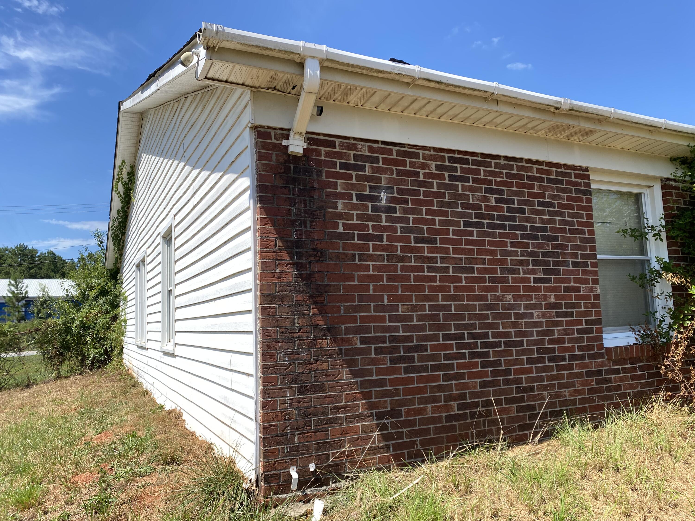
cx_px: 348
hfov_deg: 67.3
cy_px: 260
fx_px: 522
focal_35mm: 26
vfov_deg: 53.1
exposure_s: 1/2571
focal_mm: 4.25
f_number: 1.8
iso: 32
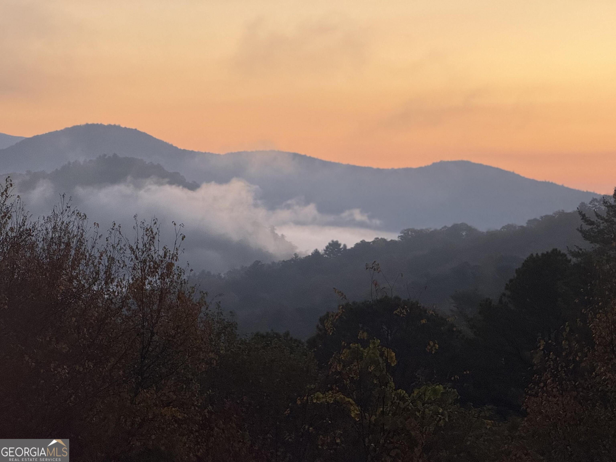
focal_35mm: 120
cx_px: 308
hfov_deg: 16.4
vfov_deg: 12.3
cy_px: 231
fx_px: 2135
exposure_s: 1/60
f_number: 2.8
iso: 250
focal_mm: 15.66
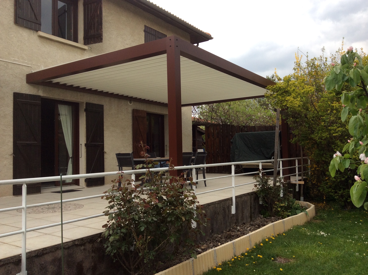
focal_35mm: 33
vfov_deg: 42.8
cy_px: 138
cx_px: 184
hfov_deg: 55.4
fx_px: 350
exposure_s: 1/259
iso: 32
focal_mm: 3.3
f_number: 2.4
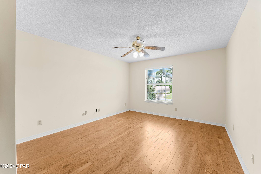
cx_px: 130
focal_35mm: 15
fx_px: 106
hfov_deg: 101.9
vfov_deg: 78.8
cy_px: 87
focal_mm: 14.6
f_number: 9
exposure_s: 1/80
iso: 320
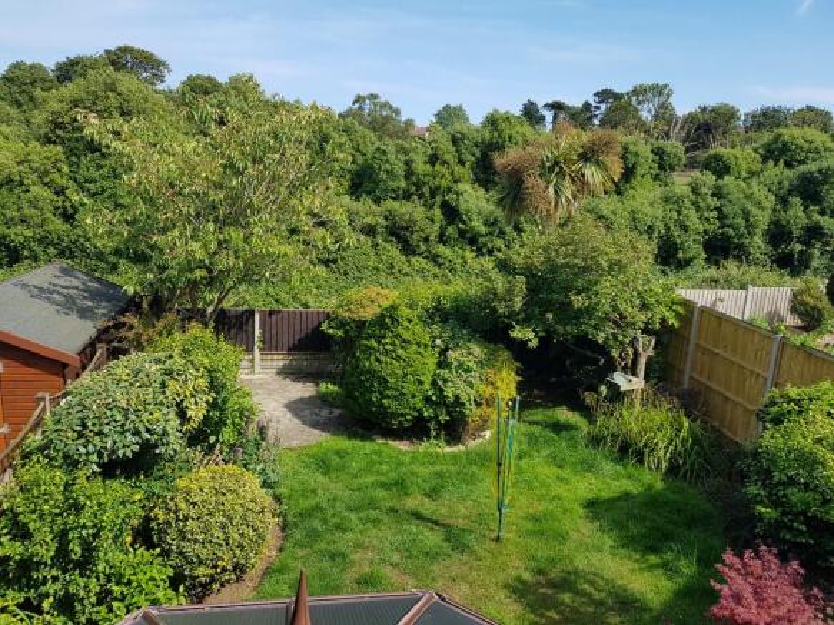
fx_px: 626
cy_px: 312
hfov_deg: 67.3
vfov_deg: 53.0
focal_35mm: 26
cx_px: 417
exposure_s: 1/1456
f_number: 1.7
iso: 40
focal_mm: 4.2
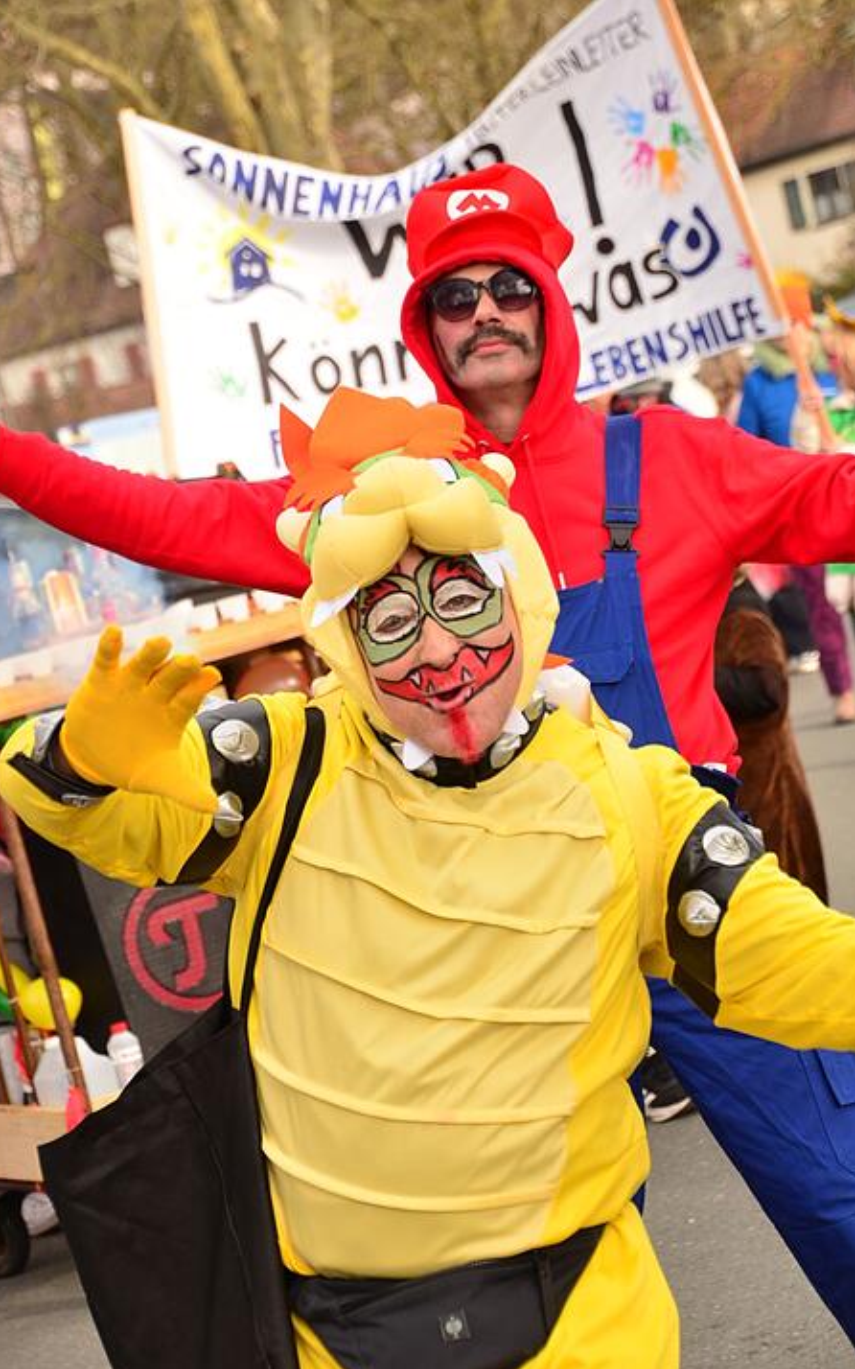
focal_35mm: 120
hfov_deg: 10.9
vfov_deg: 17.4
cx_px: 404
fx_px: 4476
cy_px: 688
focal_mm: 78
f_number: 5.6
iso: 400
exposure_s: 1/320
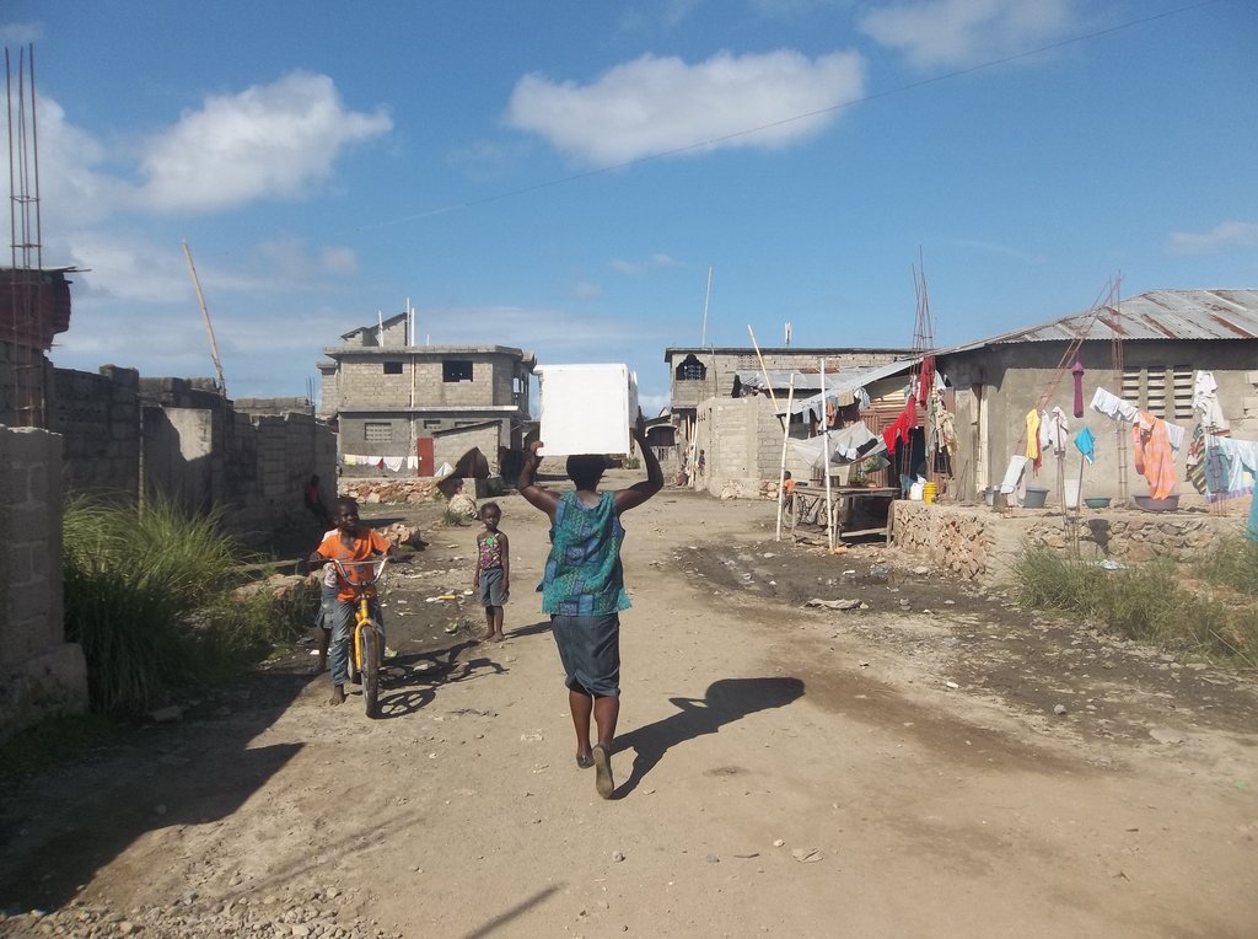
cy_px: 470
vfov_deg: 51.2
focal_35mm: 27
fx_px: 979
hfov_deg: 65.4
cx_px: 629
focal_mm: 4.9
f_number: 8.9
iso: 80
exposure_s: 1/200
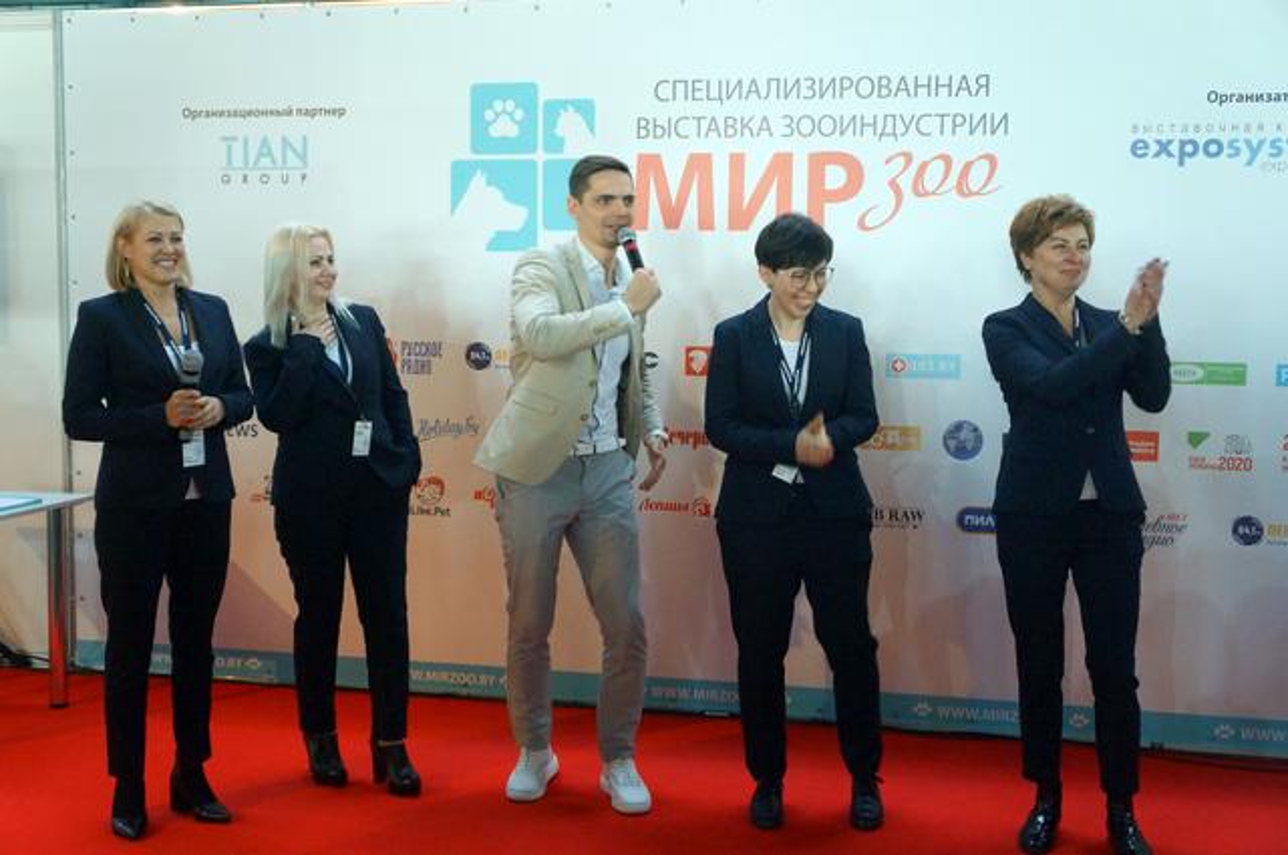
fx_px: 1394
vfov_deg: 34.1
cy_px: 428
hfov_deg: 49.6
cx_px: 644
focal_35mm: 39
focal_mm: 26
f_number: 4
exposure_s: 1/60
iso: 3200
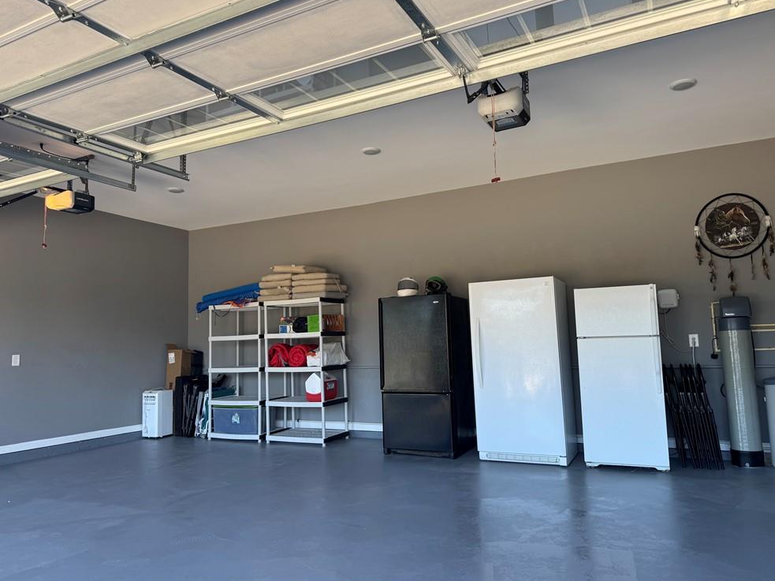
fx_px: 560
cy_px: 286
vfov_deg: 54.9
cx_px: 378
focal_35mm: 25
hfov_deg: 69.4
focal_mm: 6.76
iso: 64
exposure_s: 1/149
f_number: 1.78
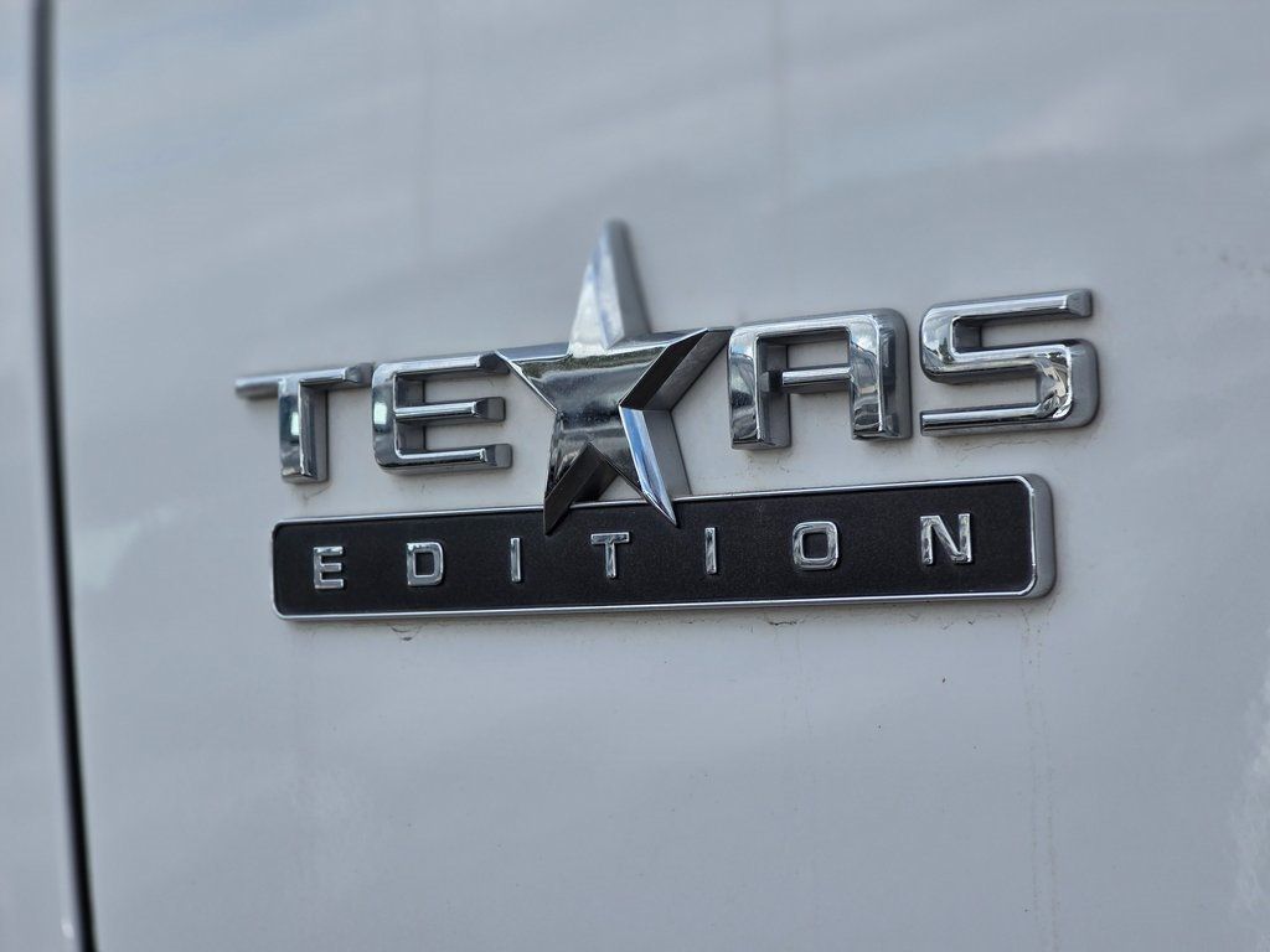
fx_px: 4219
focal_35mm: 115
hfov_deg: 17.1
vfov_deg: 12.9
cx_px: 635
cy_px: 476
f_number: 3.4
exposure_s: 1/1189
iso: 64
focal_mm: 18.6
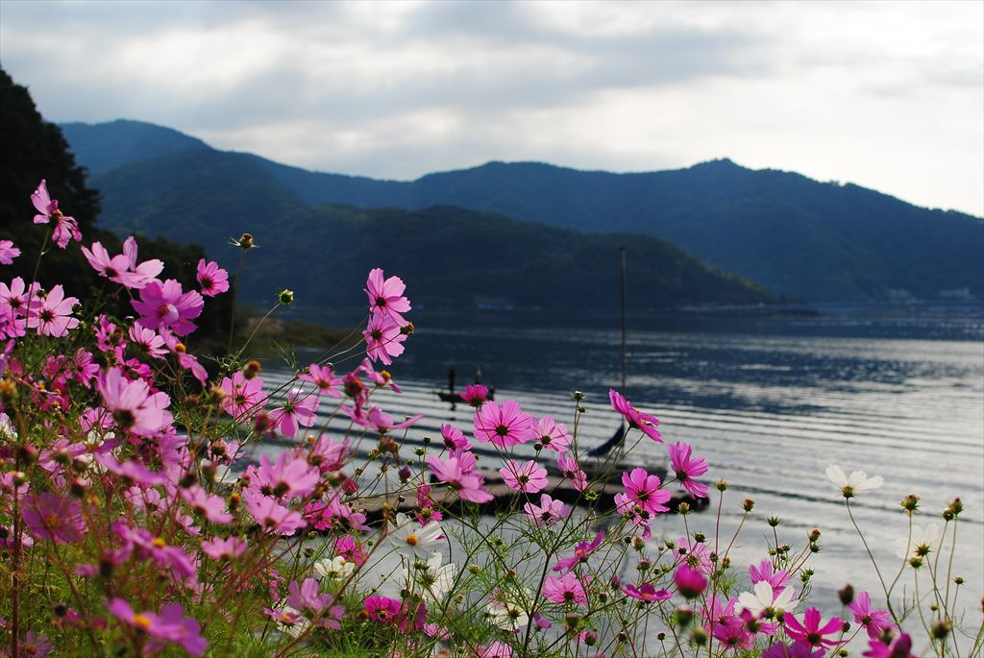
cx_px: 492
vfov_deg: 25.8
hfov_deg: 37.8
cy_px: 329
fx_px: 1436
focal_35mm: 52
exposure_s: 1/1000
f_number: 4.5
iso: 100
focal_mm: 35
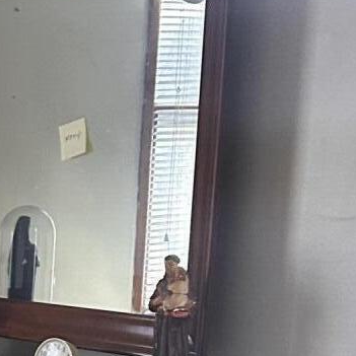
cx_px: -208
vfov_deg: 12.8
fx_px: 1524
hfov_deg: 12.5
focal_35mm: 131
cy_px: 481
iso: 320
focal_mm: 5.7
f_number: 1.5
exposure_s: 1/60
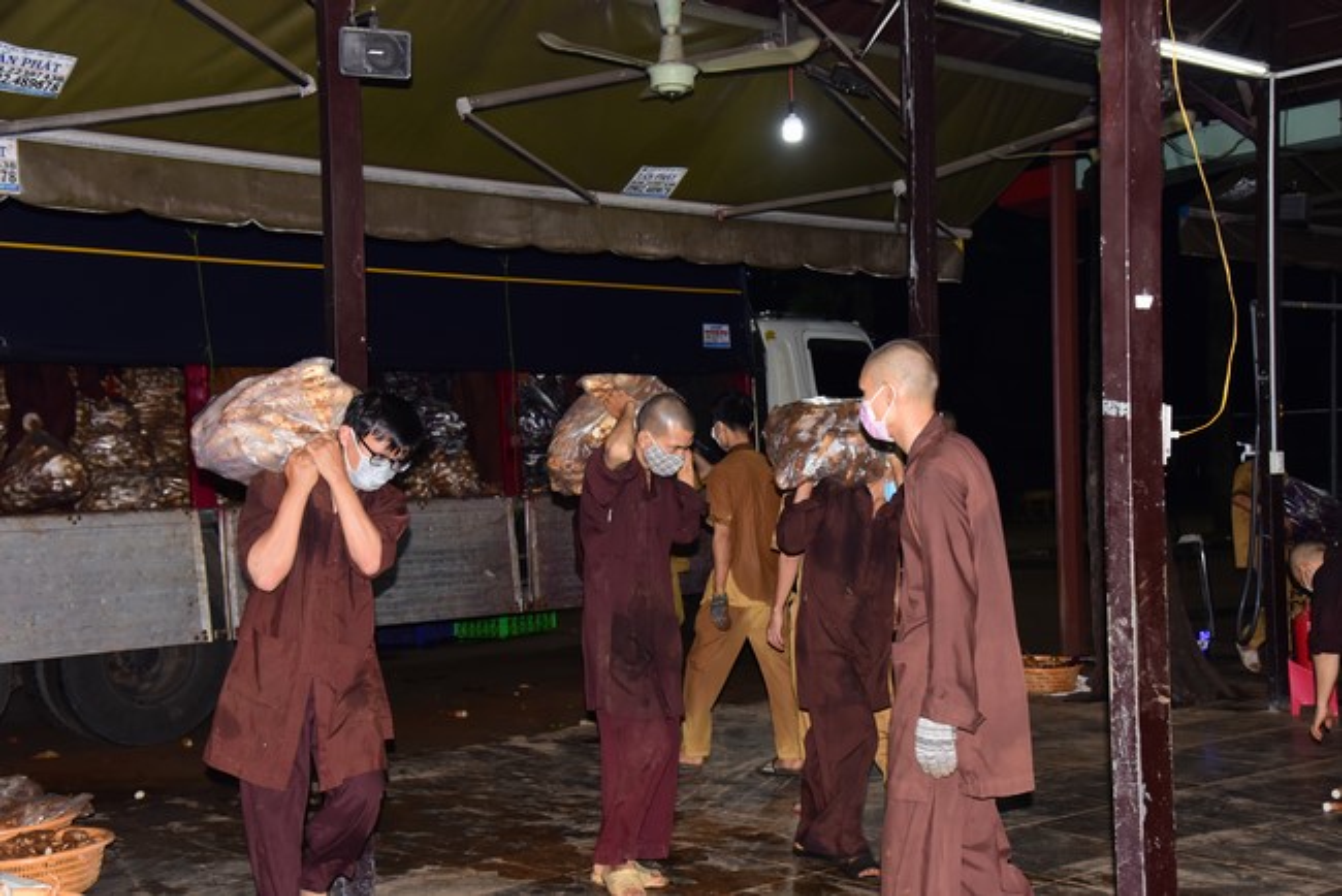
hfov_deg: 41.1
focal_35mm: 48
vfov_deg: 28.1
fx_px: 1790
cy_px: 448
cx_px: 671
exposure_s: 1/160
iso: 1600
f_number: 5.6
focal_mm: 48
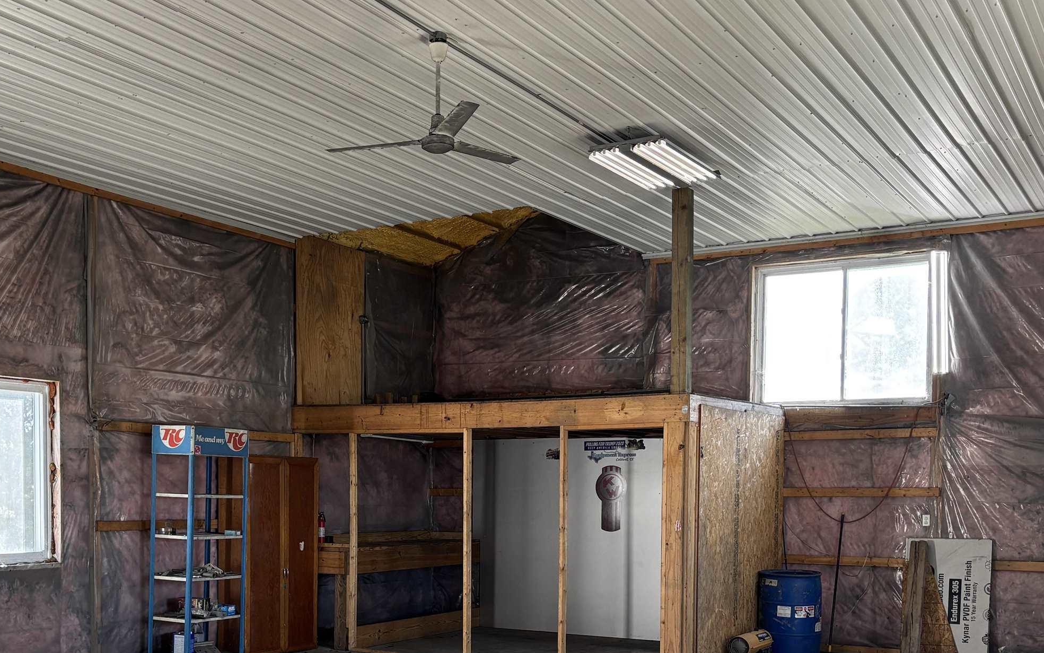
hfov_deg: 46.1
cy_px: 534
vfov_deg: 29.1
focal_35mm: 43
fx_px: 1224
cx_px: 450
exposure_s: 1/120
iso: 125
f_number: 1.6
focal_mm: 5.96
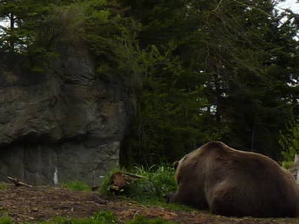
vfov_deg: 8.2
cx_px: -220
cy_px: -60
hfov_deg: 10.4
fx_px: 1555
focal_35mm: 180
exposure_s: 1/500
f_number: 3.6
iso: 125
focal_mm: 6.5
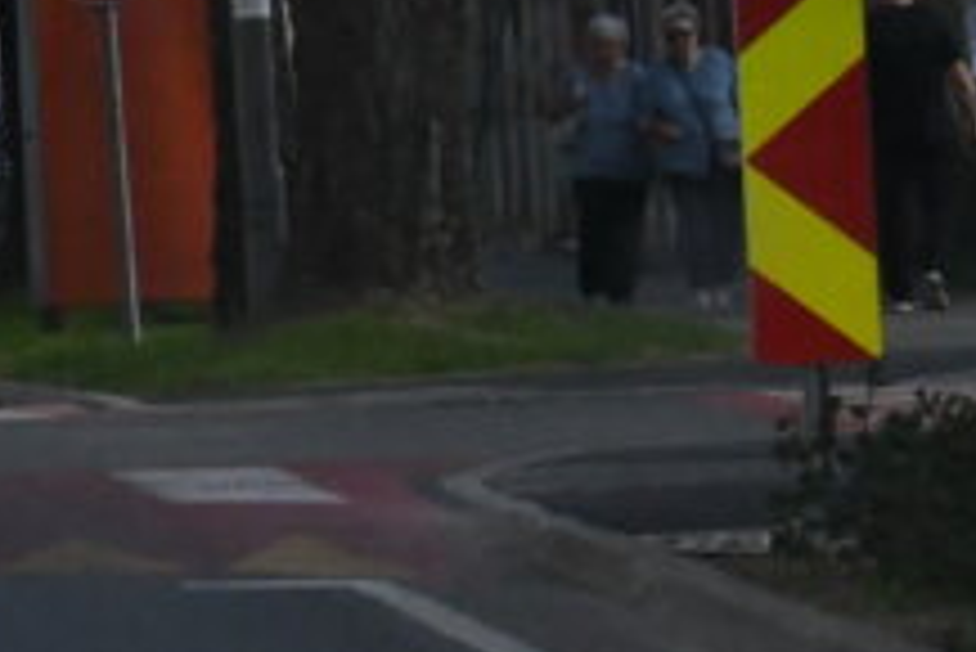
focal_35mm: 496
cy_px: -119
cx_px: -922
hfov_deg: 4.1
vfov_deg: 2.8
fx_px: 13456
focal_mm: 70
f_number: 13
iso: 6400
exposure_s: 1/2500
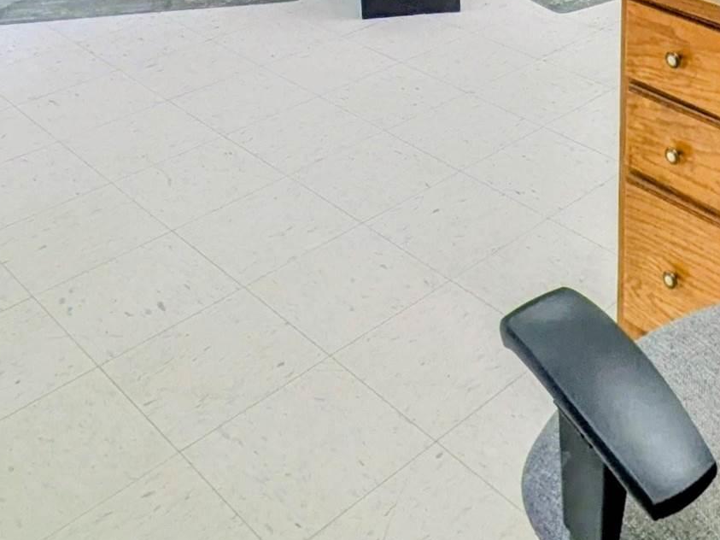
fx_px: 1061
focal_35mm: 51
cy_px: -229
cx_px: 560
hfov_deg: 36.4
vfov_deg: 23.8
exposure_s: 1/120
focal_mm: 1.85
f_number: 2.2
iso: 40
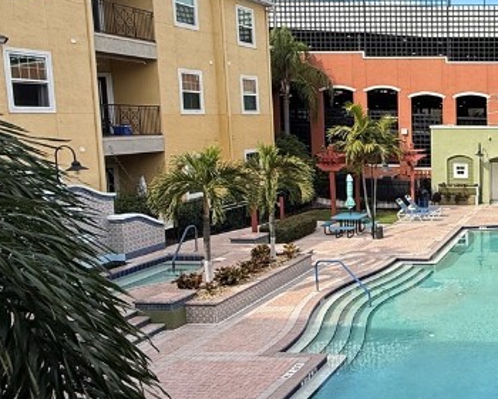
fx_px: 590
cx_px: 551
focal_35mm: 40
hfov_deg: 37.9
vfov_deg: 37.3
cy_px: 191
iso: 50
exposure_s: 1/1259
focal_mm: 2.22
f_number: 2.2
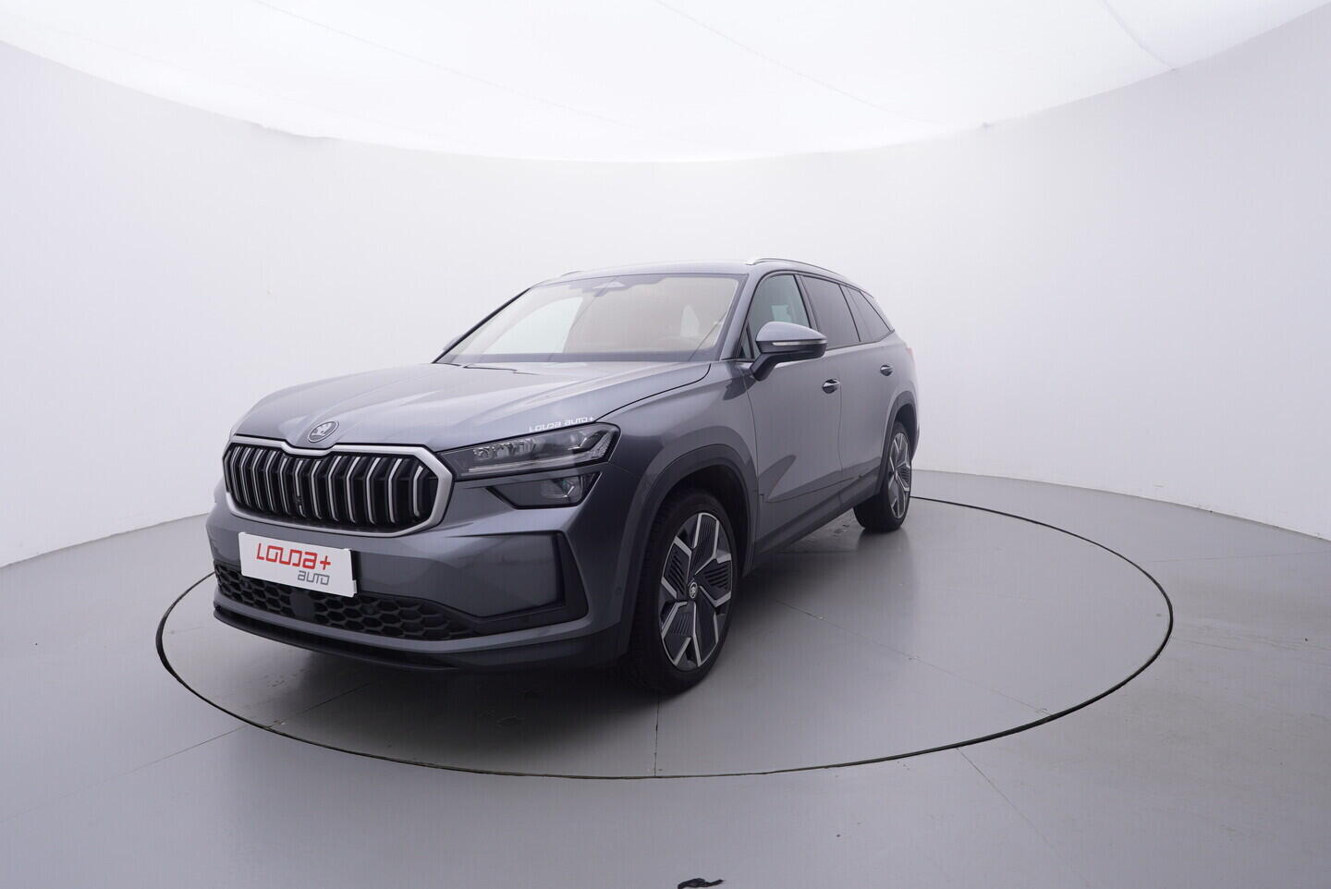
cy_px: 444
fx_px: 832
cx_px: 666
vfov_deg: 56.2
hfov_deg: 77.3
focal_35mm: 22
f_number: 5
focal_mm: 15
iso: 200
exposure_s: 1/80
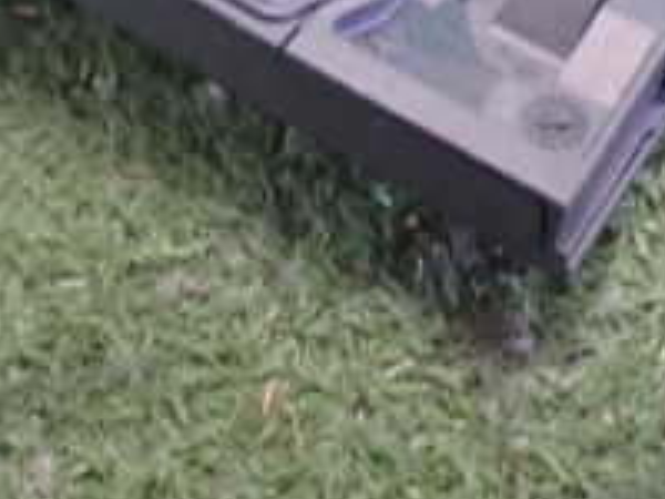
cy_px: -136
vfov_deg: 15.7
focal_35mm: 90
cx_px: 249
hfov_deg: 21.7
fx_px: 1729
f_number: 2.3
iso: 800
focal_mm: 5.4
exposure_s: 1/50
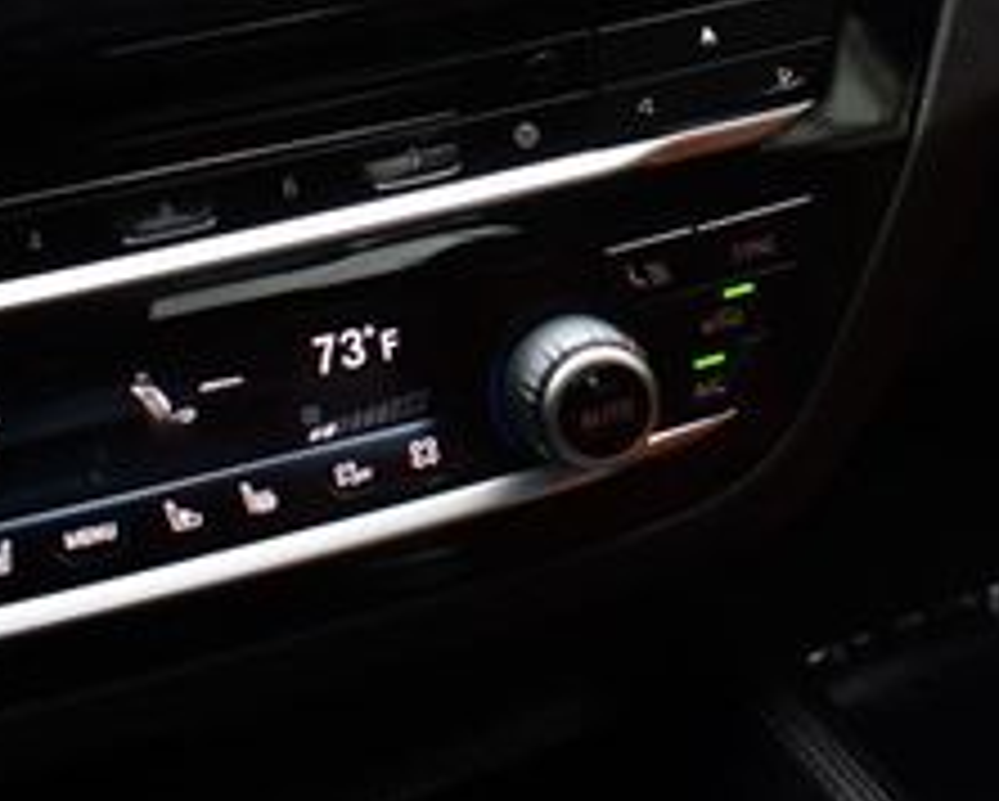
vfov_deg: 20.1
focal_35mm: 73
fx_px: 2160
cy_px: -58
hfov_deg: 25.9
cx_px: 688
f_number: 3.5
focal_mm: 18
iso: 500
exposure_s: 1/250
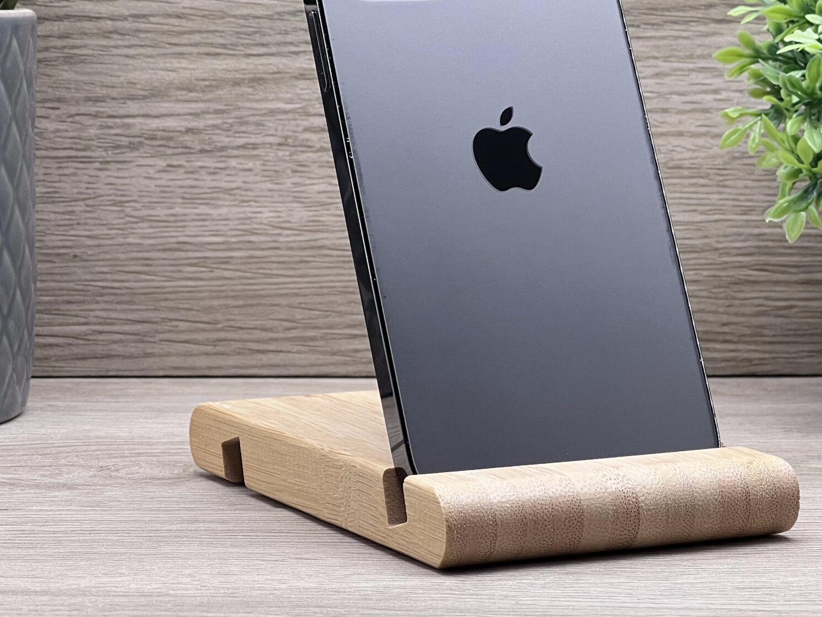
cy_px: 188
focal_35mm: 132
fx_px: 3135
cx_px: 542
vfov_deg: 11.2
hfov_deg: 14.9
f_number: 2.8
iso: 80
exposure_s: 1/100
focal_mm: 9
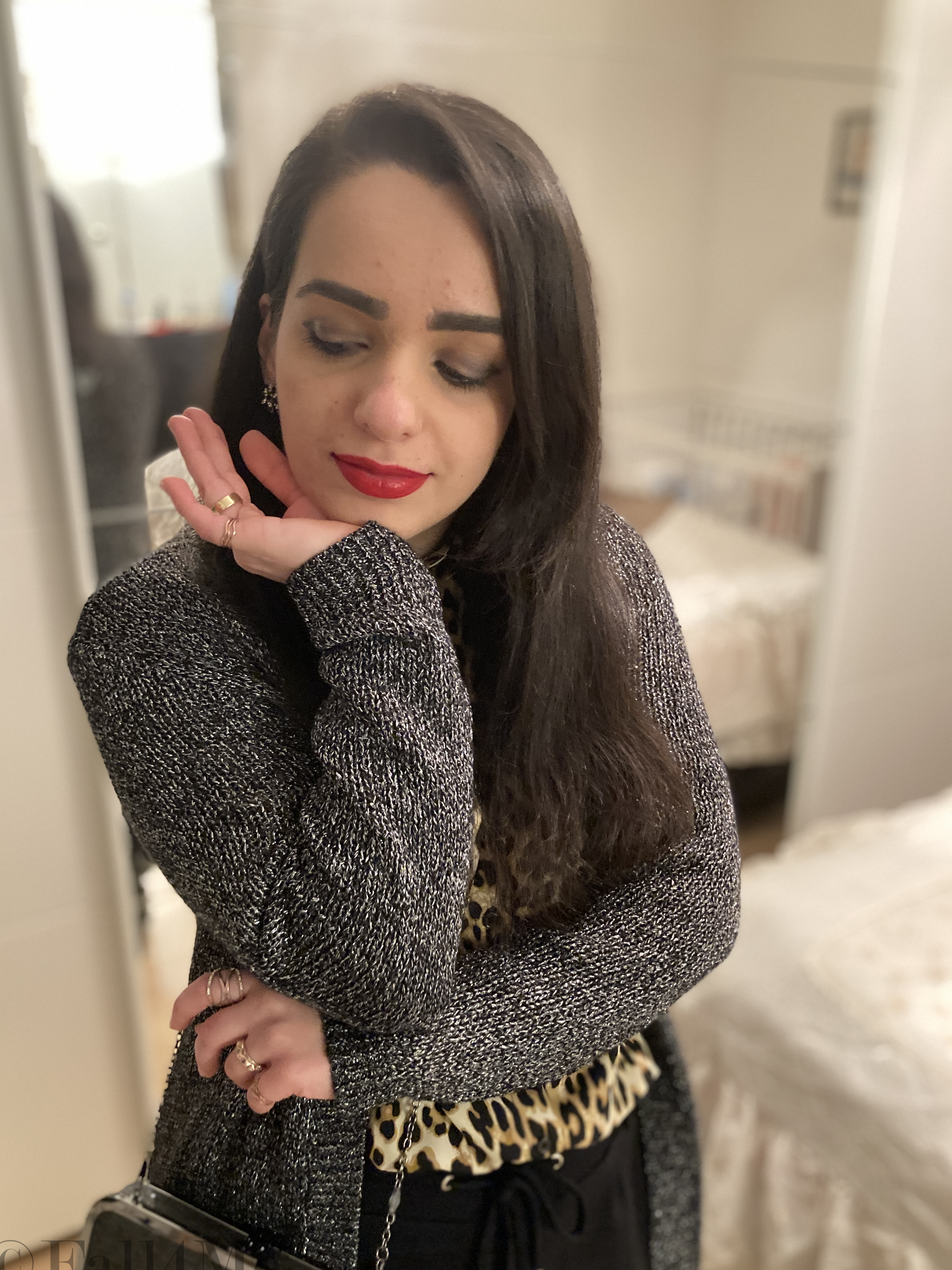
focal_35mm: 29
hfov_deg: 48.2
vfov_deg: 61.7
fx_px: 1063
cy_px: 642
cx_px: 463
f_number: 1.8
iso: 640
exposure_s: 1/20
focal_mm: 3.99
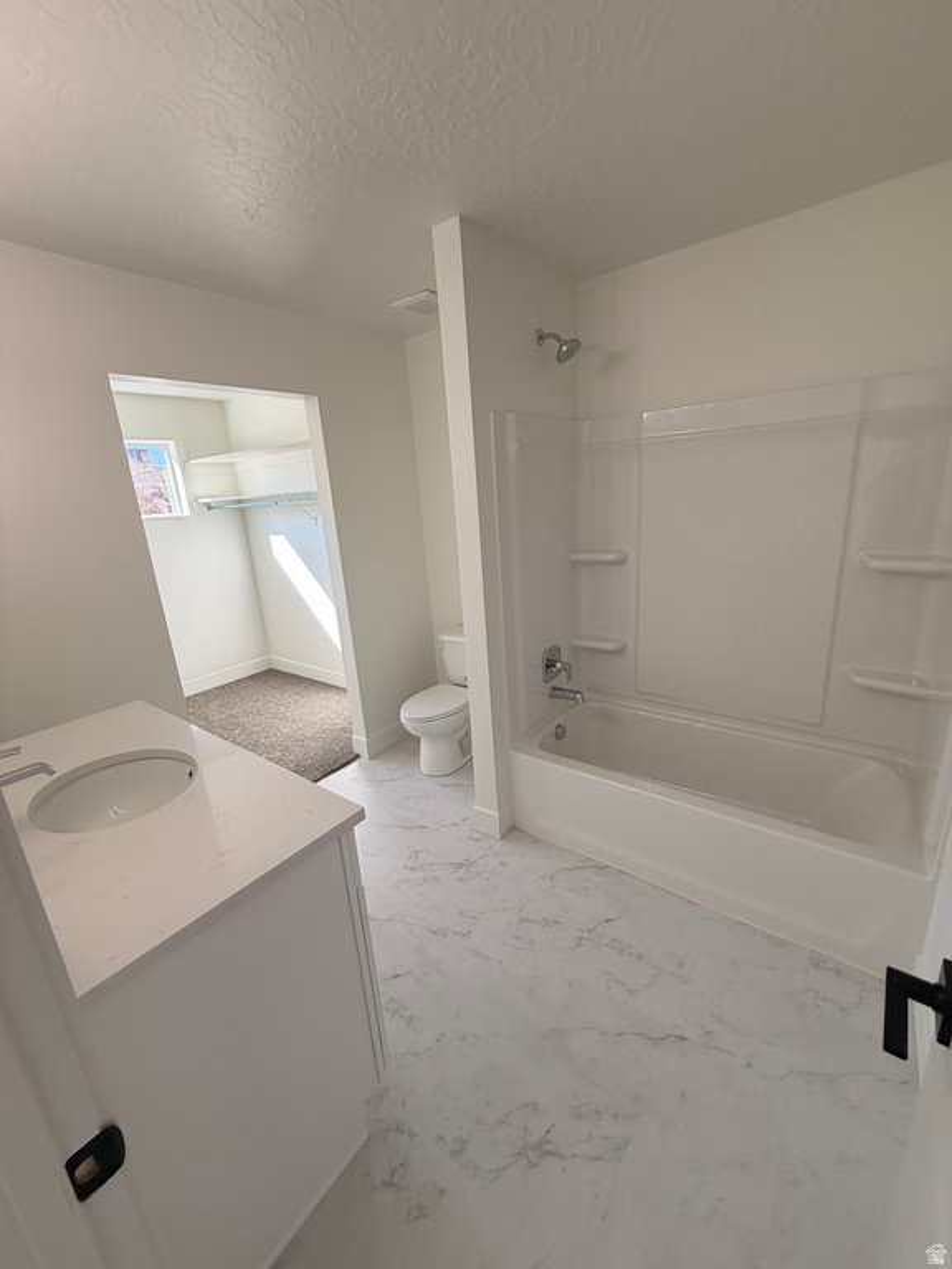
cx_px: 476
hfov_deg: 85.7
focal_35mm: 14
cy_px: 634
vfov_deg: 102.1
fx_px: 513
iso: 64
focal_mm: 2.22
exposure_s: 1/120
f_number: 2.2
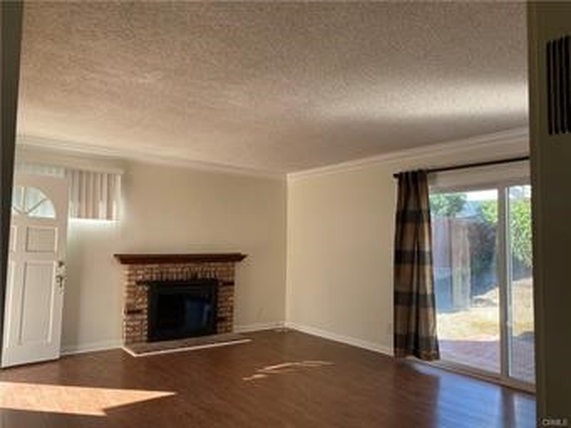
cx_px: 286
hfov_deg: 67.3
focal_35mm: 26
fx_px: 429
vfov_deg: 53.1
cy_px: 214
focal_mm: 4.25
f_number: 1.8
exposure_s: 1/173
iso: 32
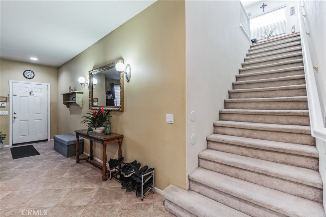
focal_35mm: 16
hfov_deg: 96.8
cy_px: 108
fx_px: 145
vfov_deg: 73.7
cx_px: 163
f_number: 8
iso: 1600
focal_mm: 16
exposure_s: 1/50
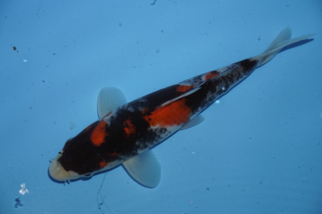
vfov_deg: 17.1
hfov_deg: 25.5
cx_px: 161
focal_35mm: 80
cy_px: 107
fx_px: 710
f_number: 5
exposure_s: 1/60
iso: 800
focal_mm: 53
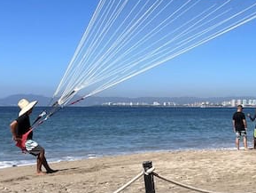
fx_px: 533
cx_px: 244
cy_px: 44
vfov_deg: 20.3
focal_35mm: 72
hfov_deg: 25.9
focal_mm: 4.2
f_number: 1.6
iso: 32
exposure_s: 1/5291
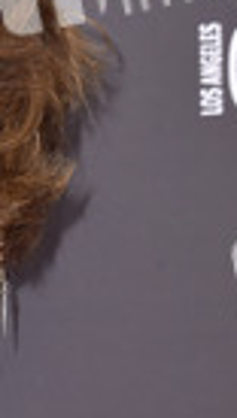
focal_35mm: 371
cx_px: -129
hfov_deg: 3.3
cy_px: 418
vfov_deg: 5.8
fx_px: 4130
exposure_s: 1/250
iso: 160
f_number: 7.1
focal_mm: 122
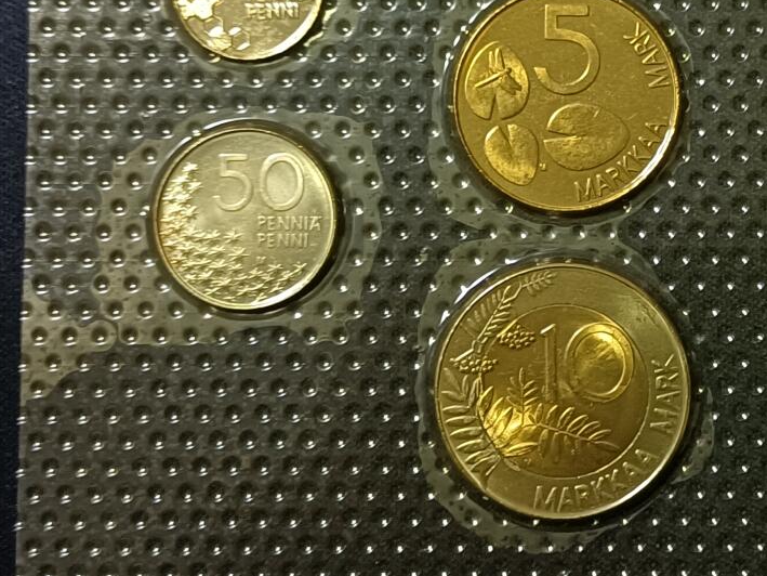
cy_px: 147
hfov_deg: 25.0
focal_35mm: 75
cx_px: 731
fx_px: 1662
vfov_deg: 19.5
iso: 1080
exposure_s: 1/30
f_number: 1.8
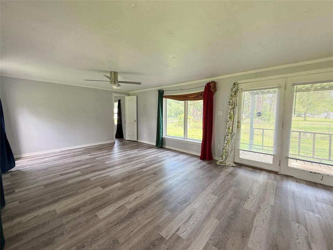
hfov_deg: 102.1
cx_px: 166
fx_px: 135
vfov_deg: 85.7
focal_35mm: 14
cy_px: 125
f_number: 2.2
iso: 100
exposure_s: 1/99
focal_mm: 2.22
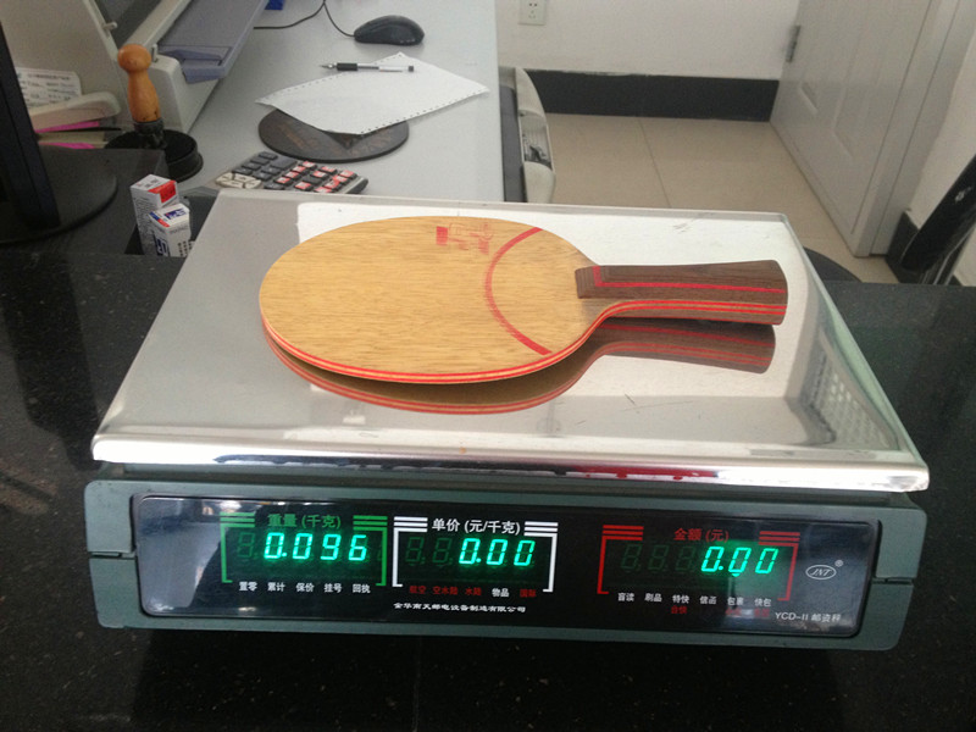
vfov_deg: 40.7
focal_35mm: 35
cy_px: 366
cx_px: 488
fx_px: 987
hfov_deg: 52.6
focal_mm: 4.28
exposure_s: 1/20
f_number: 2.4
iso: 160
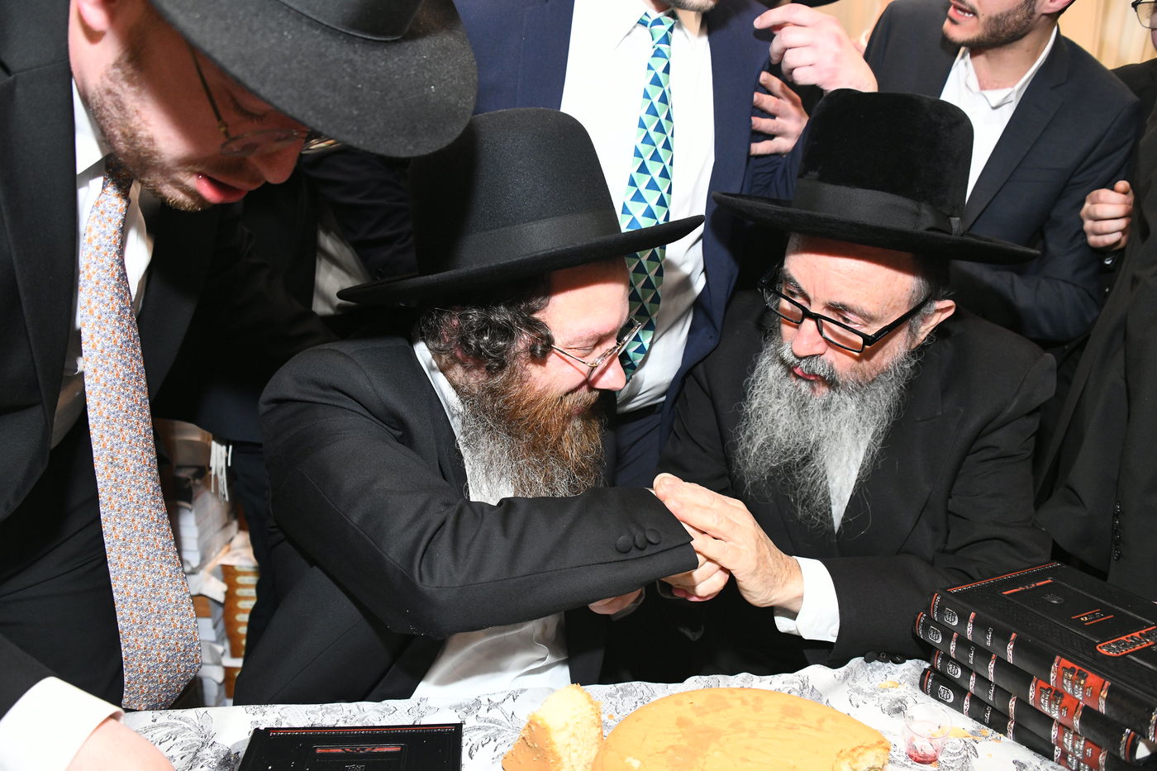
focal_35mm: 28
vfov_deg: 46.4
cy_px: 386
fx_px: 900
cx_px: 578
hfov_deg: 65.5
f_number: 5.6
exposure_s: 1/160
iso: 3200
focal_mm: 28
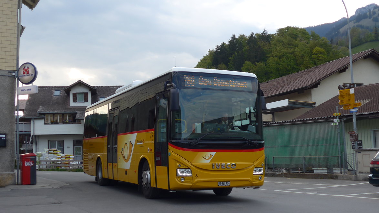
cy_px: 100
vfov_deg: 24.4
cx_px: 189
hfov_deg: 42.1
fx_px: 492
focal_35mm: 49
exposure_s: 1/500
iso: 80
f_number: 2.8
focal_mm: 9
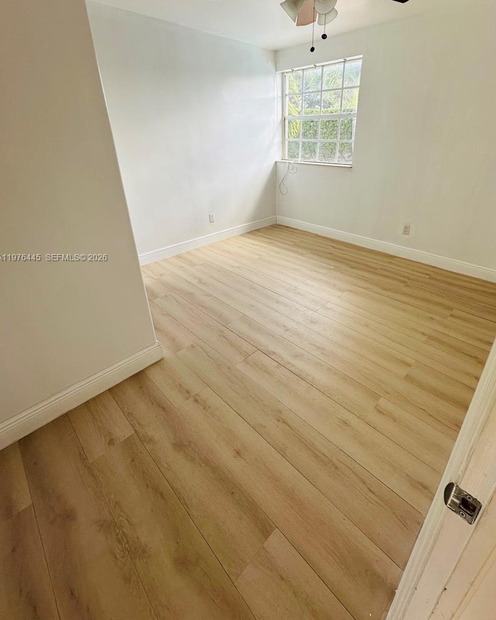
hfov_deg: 80.2
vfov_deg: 92.3
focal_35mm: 16
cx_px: 267
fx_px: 294
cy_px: 258
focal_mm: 2.22
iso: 64
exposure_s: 1/99
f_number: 2.2
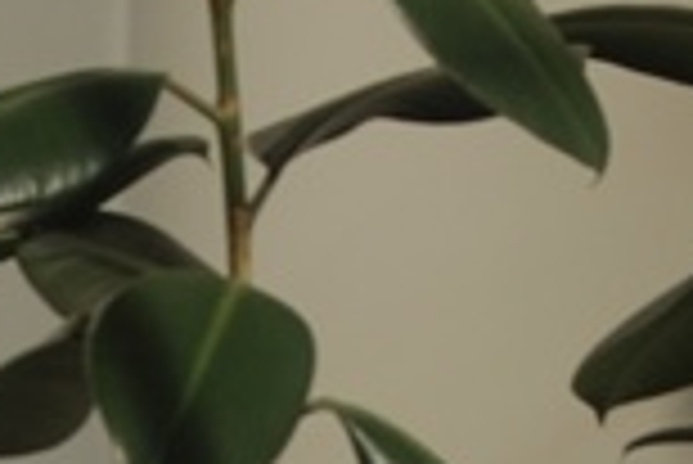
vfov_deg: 6.8
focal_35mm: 196
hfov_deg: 10.5
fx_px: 3776
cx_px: 472
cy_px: 878
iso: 100
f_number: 6.3
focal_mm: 28
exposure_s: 1/160
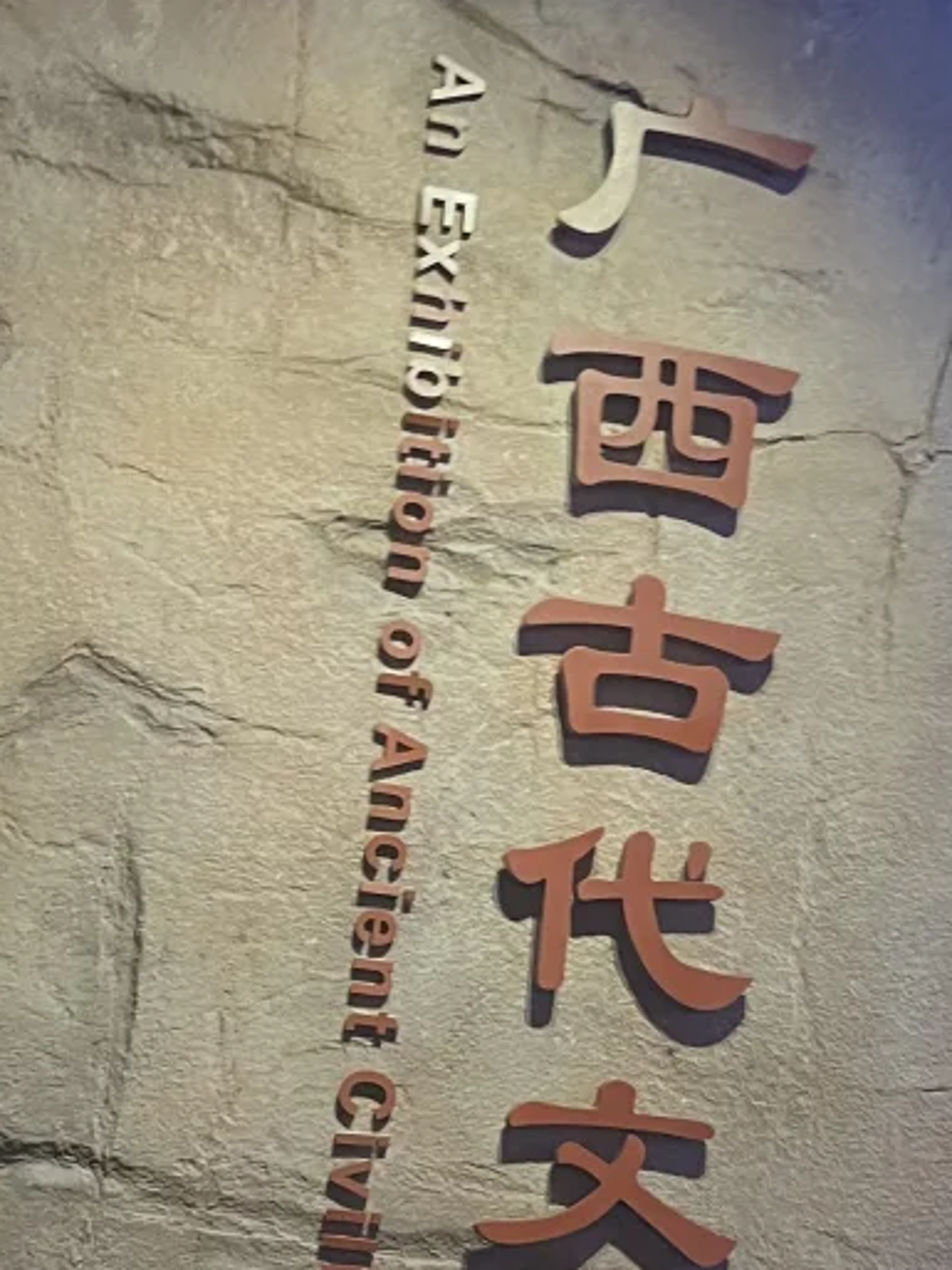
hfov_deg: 19.9
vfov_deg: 26.3
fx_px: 2676
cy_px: 980
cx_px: 796
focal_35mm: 73
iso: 250
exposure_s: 1/60
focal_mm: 5.1
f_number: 1.6
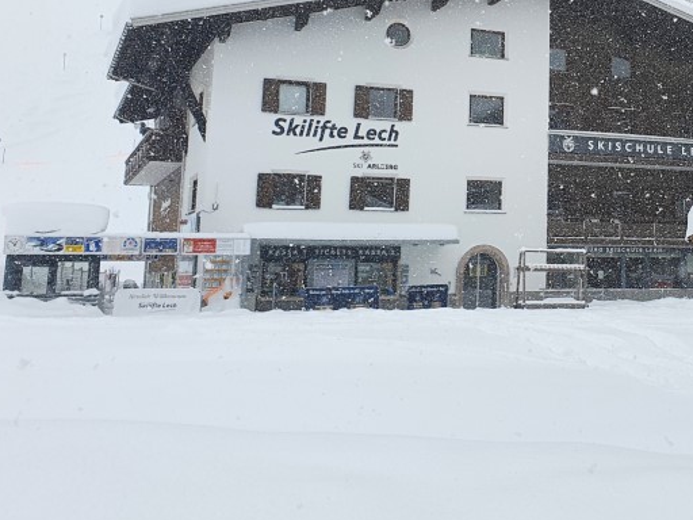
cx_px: 636
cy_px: 62
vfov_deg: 27.1
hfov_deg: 34.6
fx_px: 1041
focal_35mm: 52
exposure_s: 1/824
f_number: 2.4
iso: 50
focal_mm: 4.32
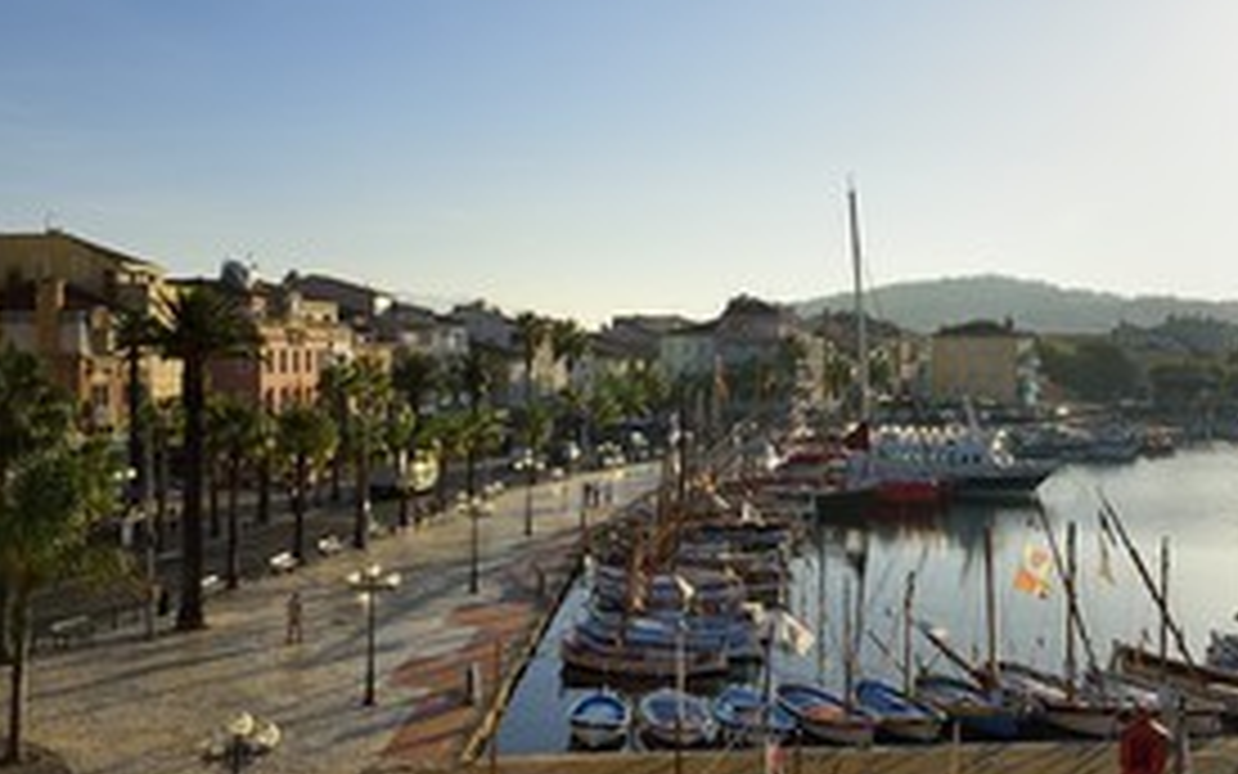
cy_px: 436
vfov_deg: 30.5
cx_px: 437
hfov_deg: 46.6
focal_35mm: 42
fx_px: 1417
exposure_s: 1/200
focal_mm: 27
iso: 200
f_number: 16
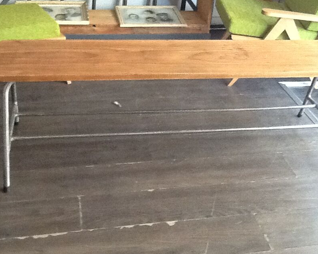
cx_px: 182
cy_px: 116
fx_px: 489
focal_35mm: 52
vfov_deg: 29.1
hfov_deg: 35.9
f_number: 2.4
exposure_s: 1/30
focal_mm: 2.03
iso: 250
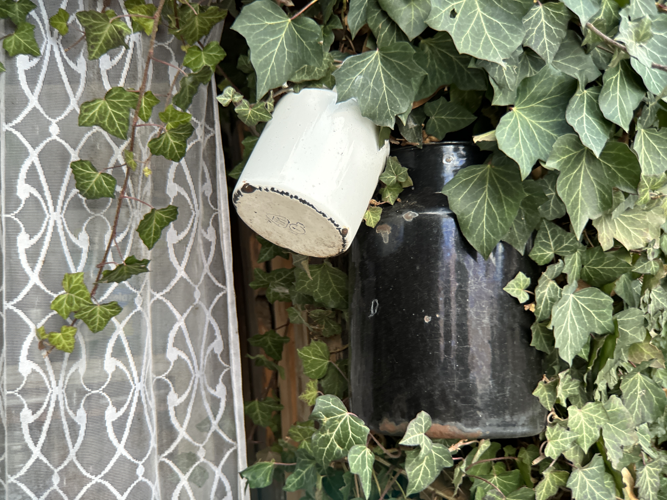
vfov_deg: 56.8
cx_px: 334
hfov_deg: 71.6
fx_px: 462
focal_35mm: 24
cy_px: 250
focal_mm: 6.86
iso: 400
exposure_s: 1/60
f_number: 1.78
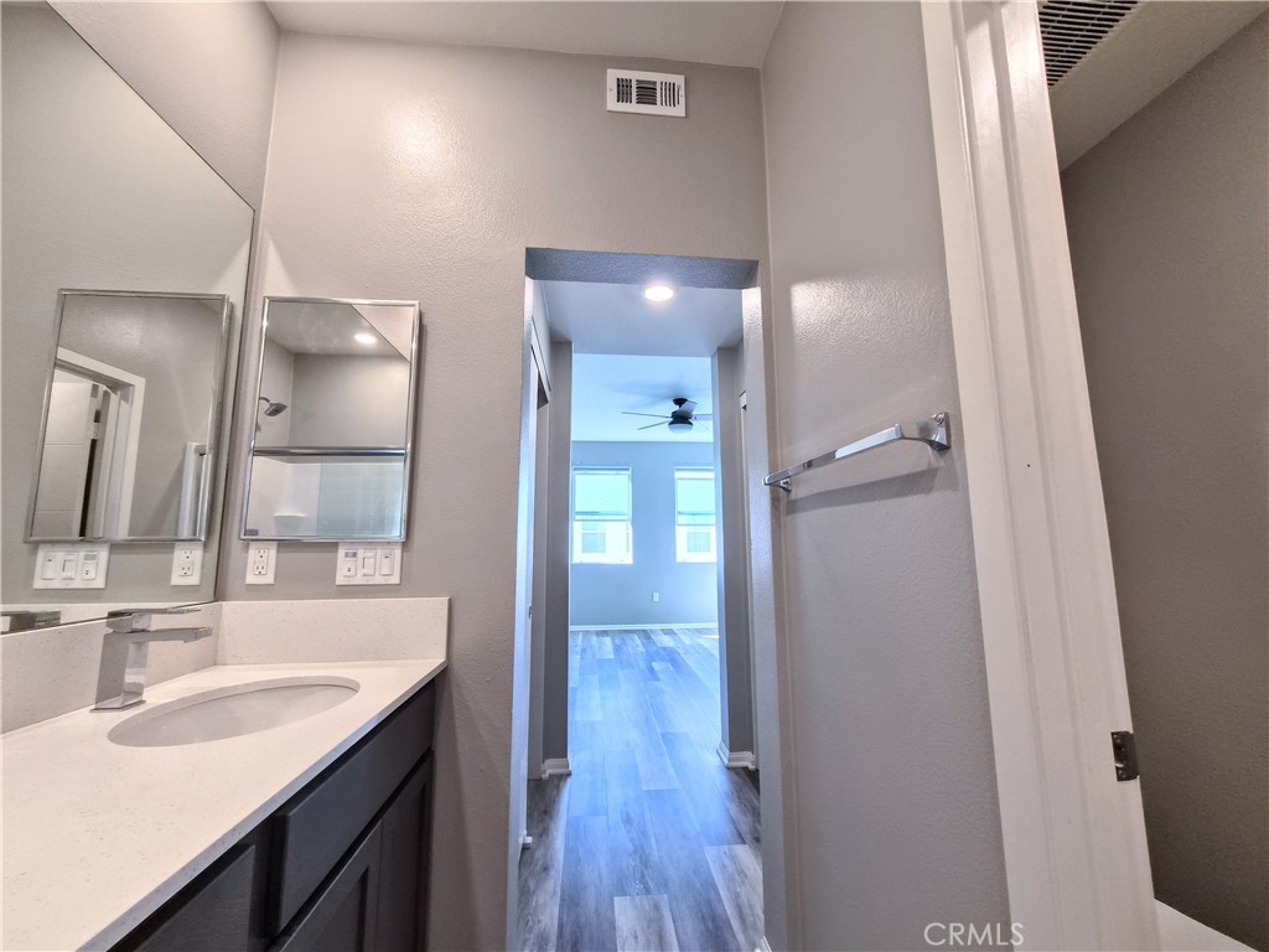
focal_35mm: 13
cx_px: 634
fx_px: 477
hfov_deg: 106.2
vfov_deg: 89.9
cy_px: 476
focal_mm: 1.7
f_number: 2.2
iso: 64
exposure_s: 1/60
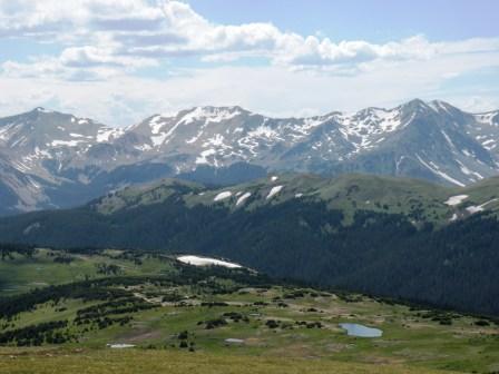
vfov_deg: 15.9
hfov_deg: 21.1
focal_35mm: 93
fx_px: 1341
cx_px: 250
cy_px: 187
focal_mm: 16.4
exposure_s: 1/244
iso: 64
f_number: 8
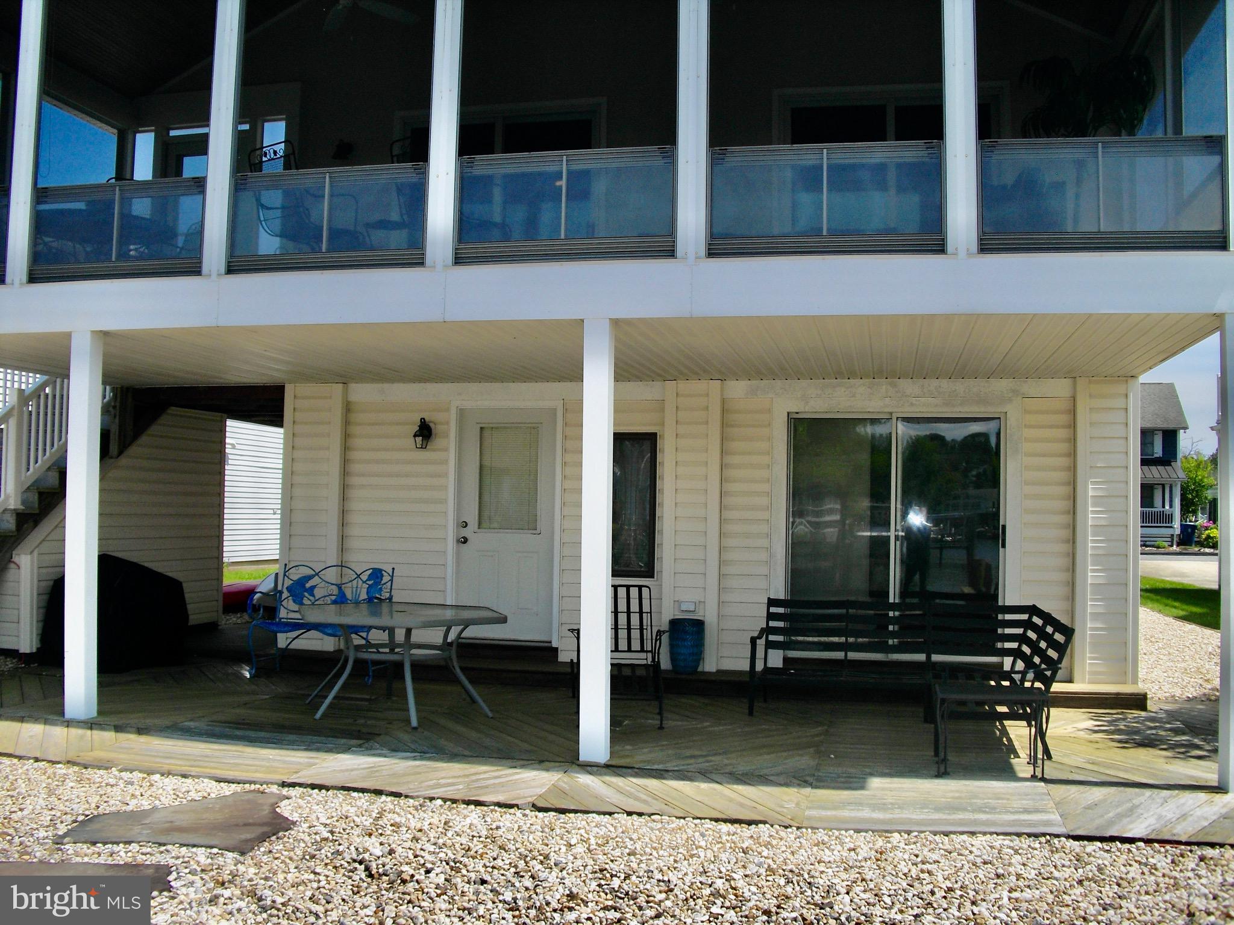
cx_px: 617
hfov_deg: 51.4
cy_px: 462
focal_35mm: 36
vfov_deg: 39.7
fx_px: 1283
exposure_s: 1/200
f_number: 7.8
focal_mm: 6.3
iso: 64
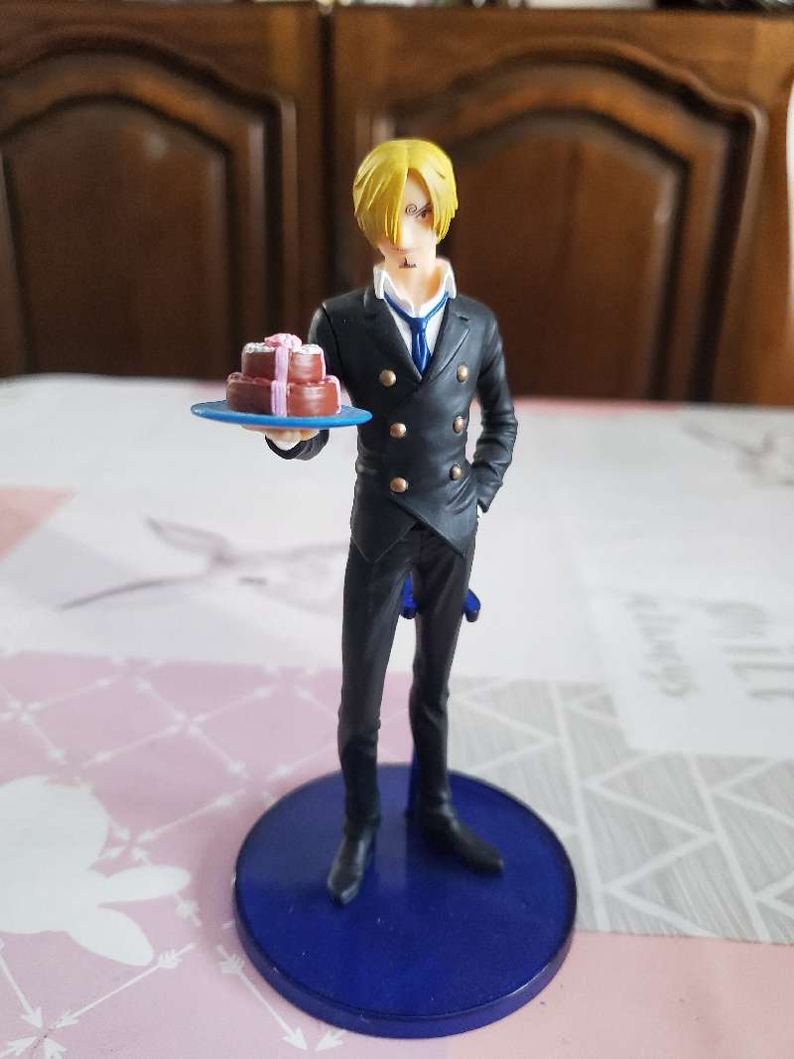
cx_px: 397
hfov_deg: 53.1
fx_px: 795
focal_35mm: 26
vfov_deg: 67.3
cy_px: 530
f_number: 1.5
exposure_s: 1/40
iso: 500
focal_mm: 4.3
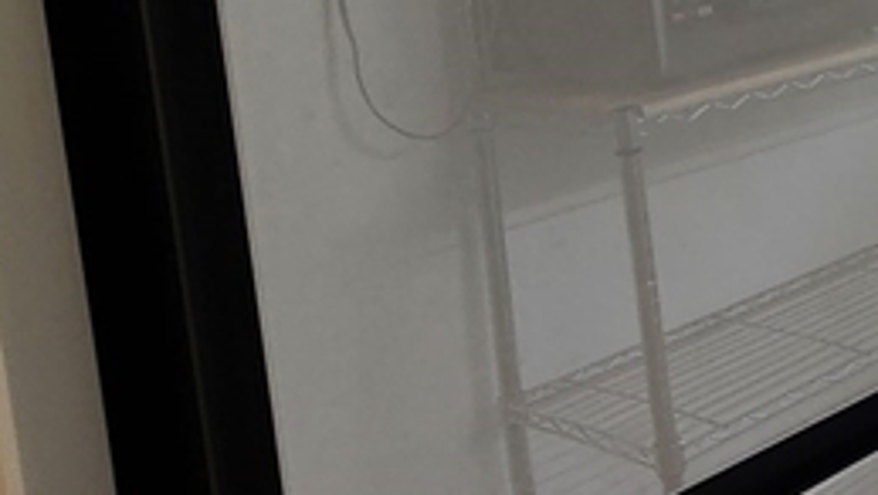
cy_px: -61
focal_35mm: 56
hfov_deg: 24.4
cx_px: 1448
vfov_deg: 20.4
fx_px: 1304
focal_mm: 2.2
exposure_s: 1/60
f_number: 2.2
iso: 80
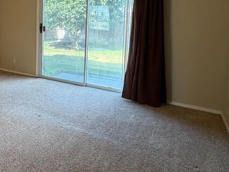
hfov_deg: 47.3
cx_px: 7
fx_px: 218
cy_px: 37
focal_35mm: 33
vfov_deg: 41.3
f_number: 2.2
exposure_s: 1/120
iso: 160
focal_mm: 2.22
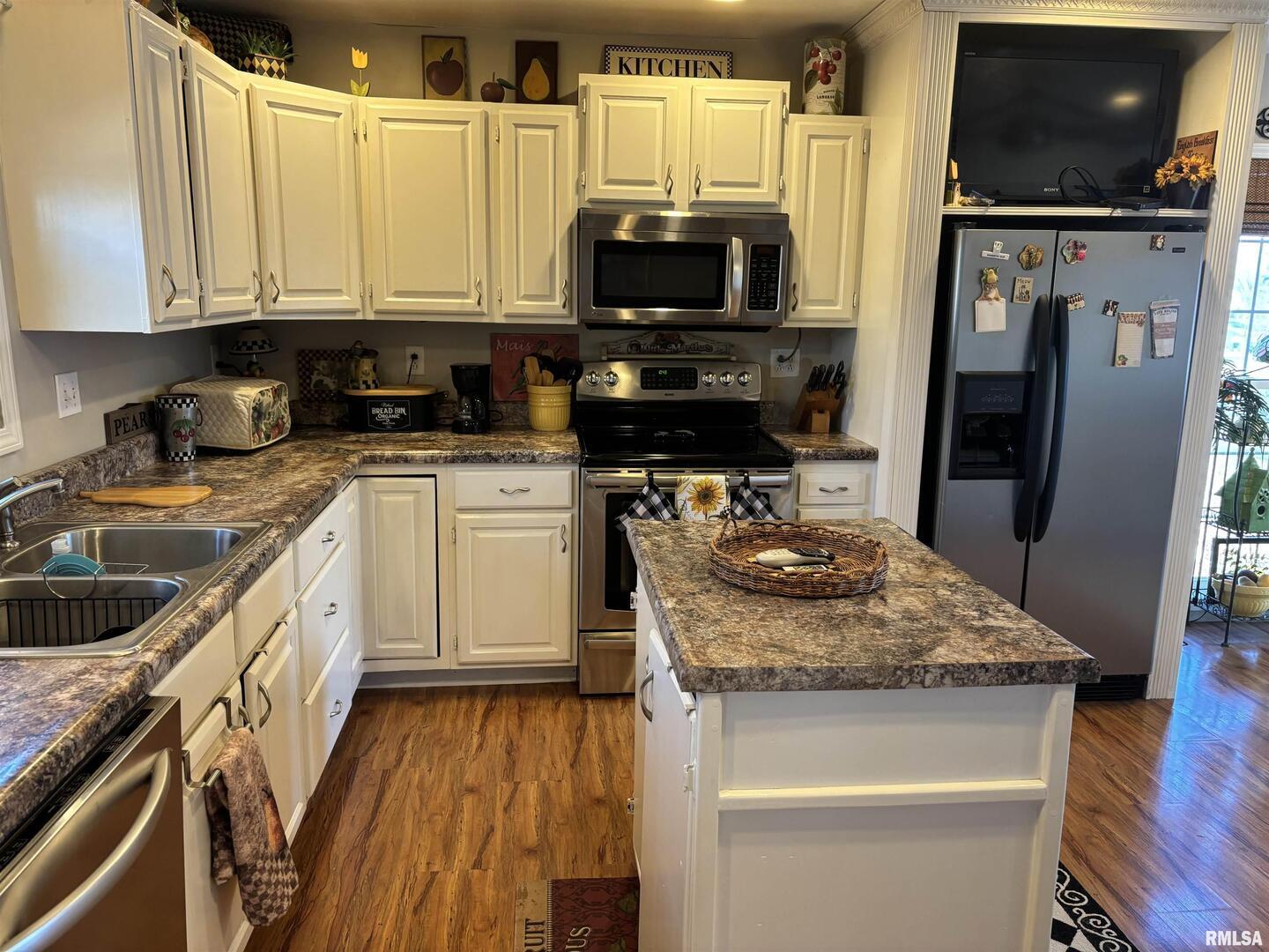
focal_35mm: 26
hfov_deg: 67.3
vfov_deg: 53.1
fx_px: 953
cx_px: 634
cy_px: 476
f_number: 1.6
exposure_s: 1/60
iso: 160
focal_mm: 5.96
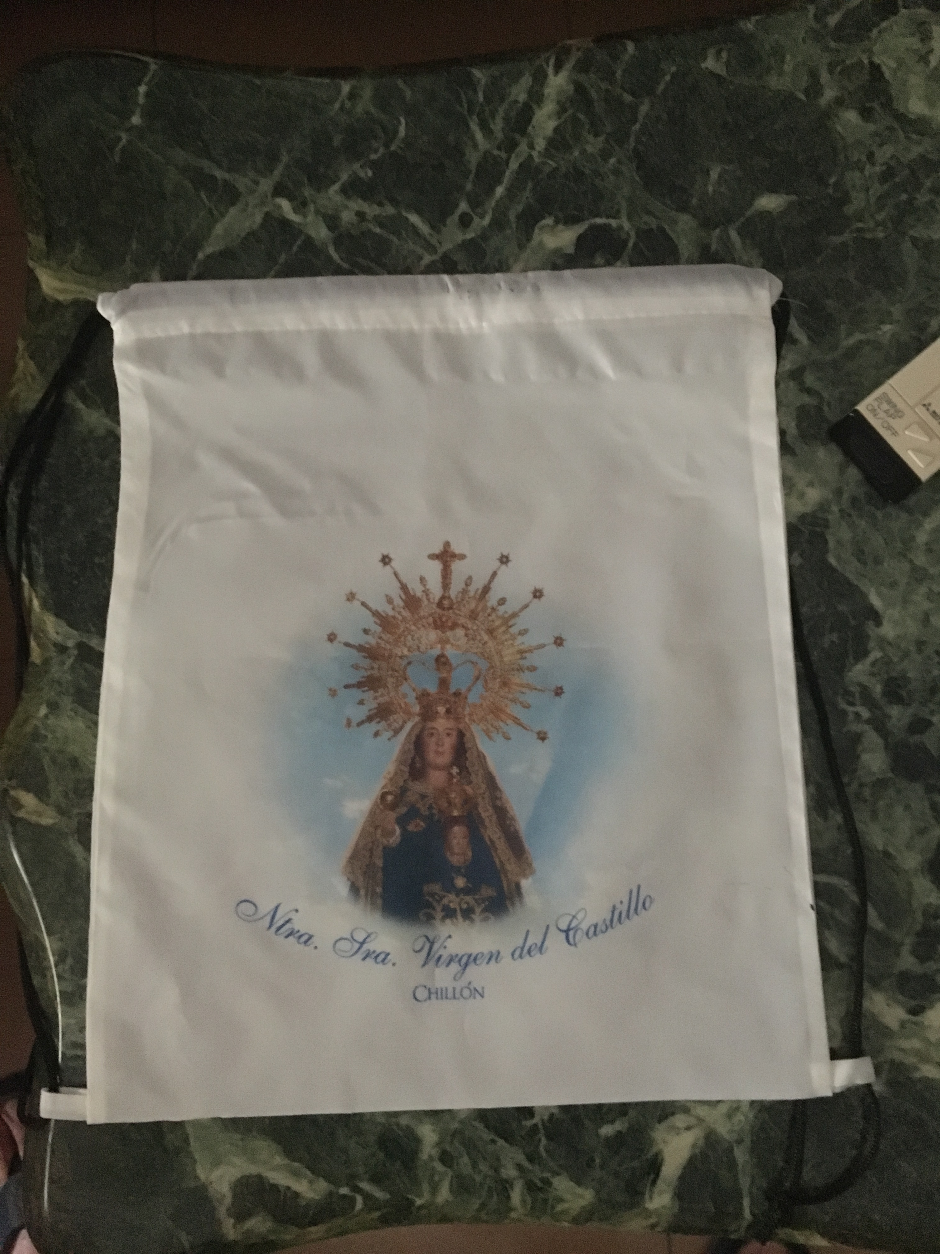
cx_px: 470
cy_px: 627
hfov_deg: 48.2
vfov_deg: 61.7
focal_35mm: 29
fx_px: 1050
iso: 640
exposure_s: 1/17
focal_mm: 4.15
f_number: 2.2
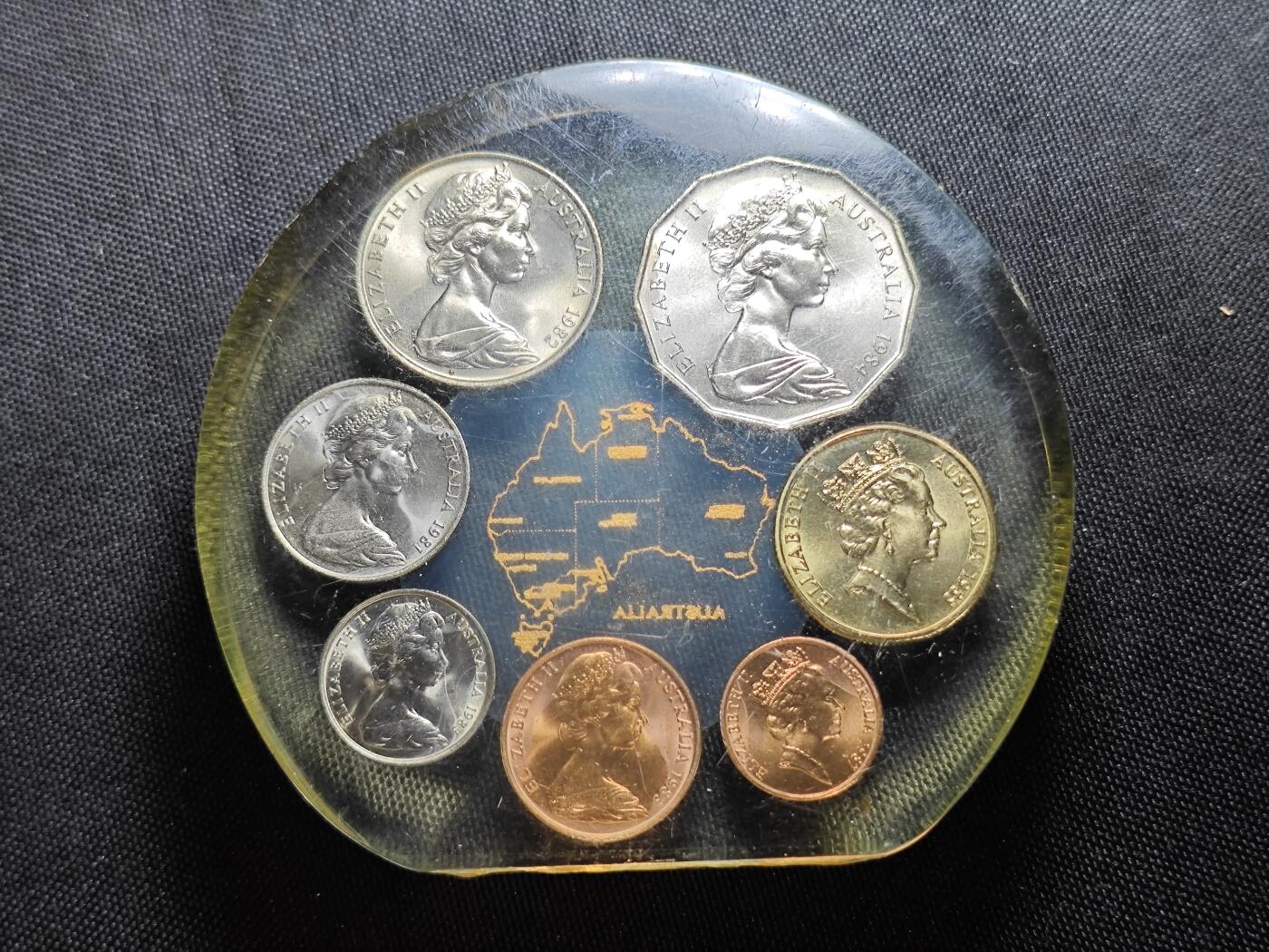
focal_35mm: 49
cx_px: 634
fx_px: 1796
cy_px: 476
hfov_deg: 38.9
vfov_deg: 29.7
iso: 80
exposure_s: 1/50
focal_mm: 5.84
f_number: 1.6
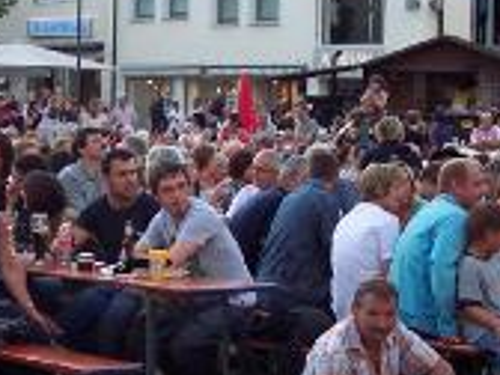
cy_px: 132
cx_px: 104
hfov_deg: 16.8
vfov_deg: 12.8
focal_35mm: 116
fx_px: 1676
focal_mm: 8
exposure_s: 1/90
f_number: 3.4
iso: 100
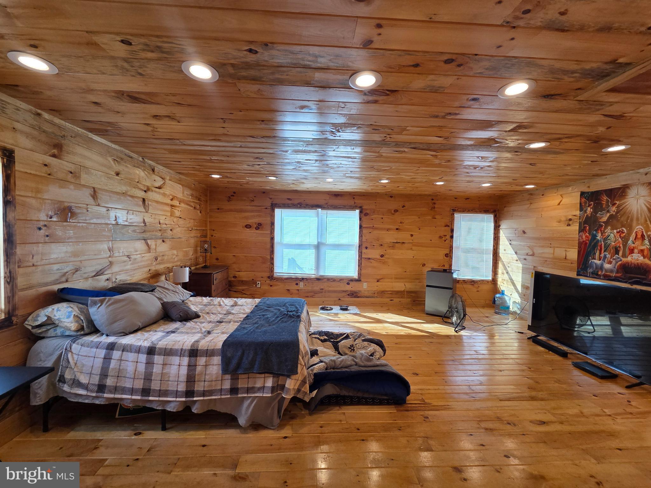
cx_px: 326
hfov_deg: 106.2
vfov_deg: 89.9
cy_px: 244
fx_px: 244
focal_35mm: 13
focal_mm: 2.2
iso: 80
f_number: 2.2
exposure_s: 1/120
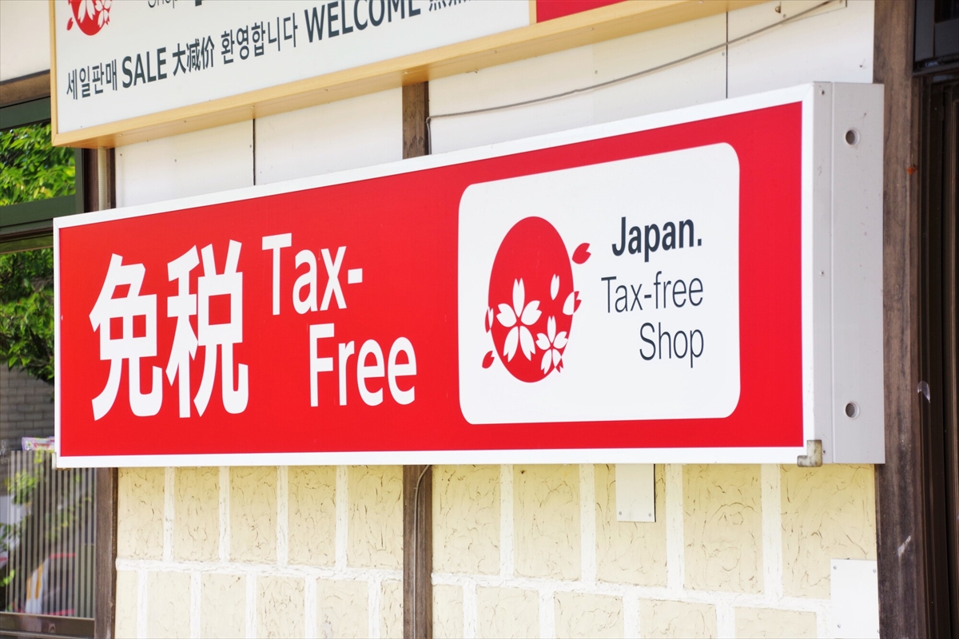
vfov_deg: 10.4
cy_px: 320
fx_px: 3516
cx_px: 480
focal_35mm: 132
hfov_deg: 15.5
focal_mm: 88
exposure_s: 1/160
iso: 200
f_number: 5.6
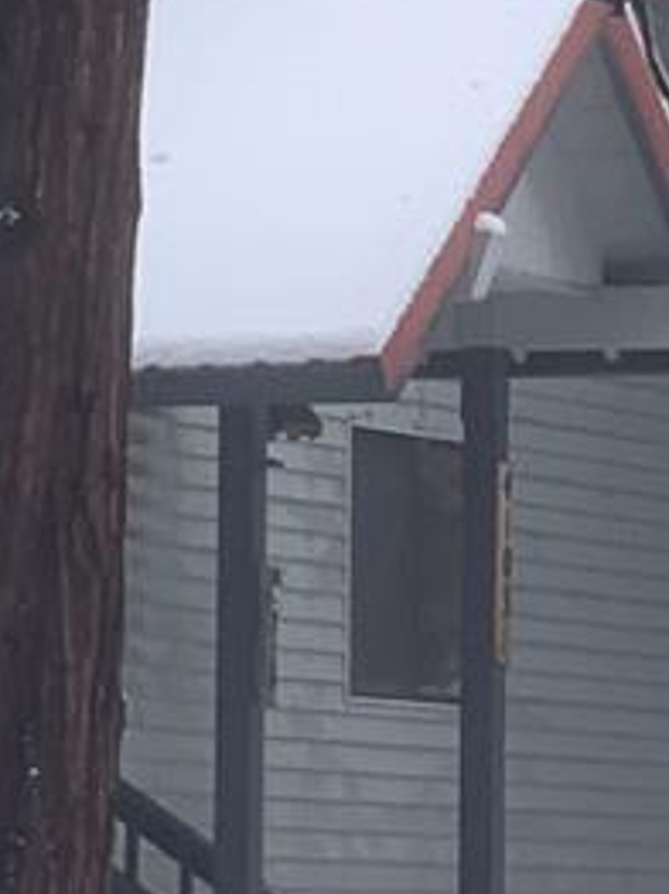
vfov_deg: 6.7
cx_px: -1125
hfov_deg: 4.8
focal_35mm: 298
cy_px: 433
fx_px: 7692
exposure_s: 1/320
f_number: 2.4
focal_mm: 6
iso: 16
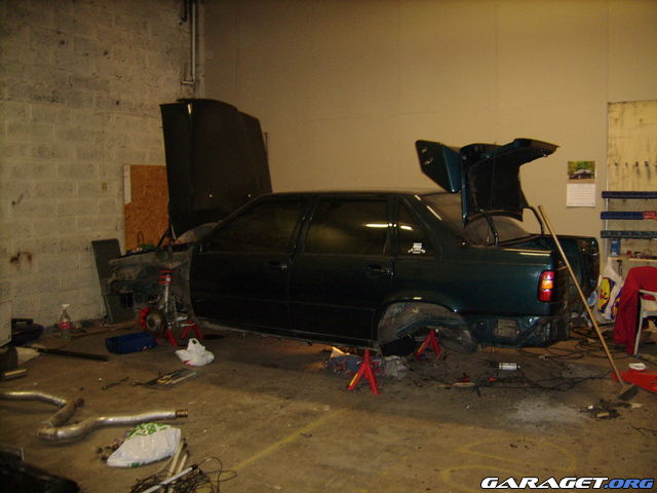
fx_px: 664
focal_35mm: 35
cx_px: 328
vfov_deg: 40.7
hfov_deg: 52.6
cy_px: 246
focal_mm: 5.95
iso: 200
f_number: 2.8
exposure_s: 1/30
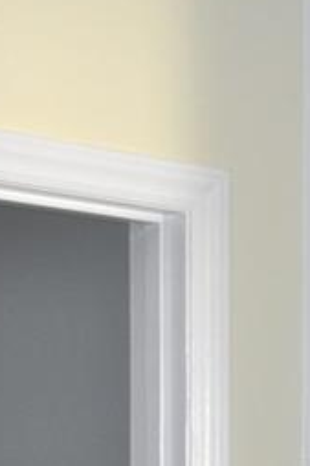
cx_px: 442
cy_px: 622
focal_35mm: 159
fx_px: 2050
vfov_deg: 12.5
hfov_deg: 8.5
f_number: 5
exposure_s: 1/60
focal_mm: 35
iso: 800
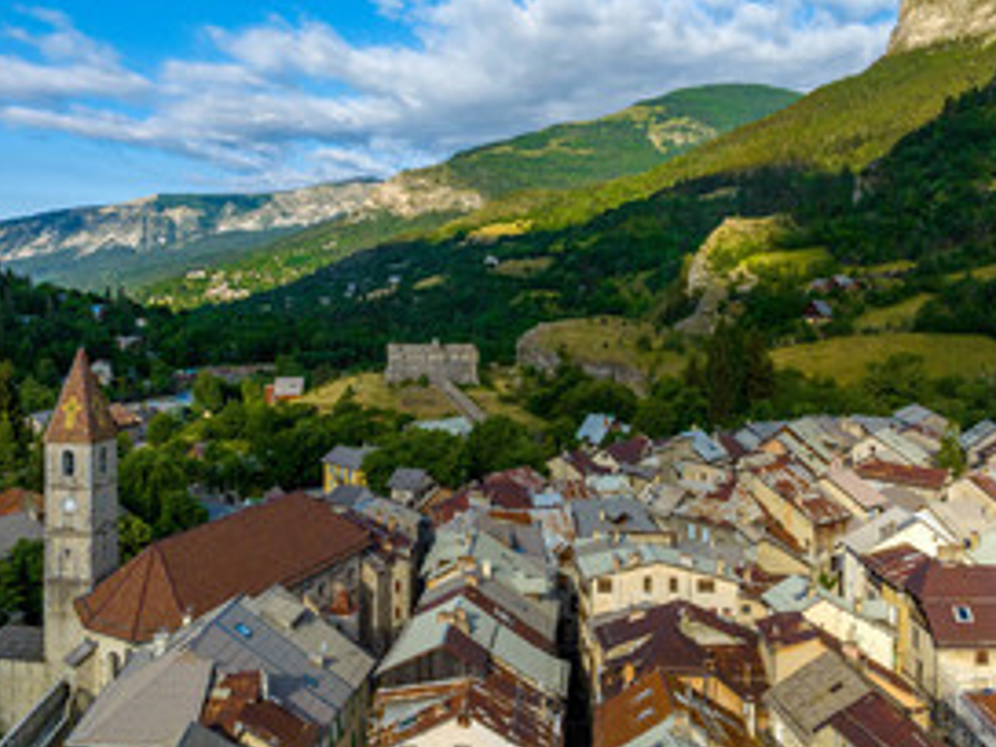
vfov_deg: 42.6
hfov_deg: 55.3
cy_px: 275
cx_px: 461
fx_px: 950
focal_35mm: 33
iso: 200
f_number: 9
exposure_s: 1/640
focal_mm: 12.3
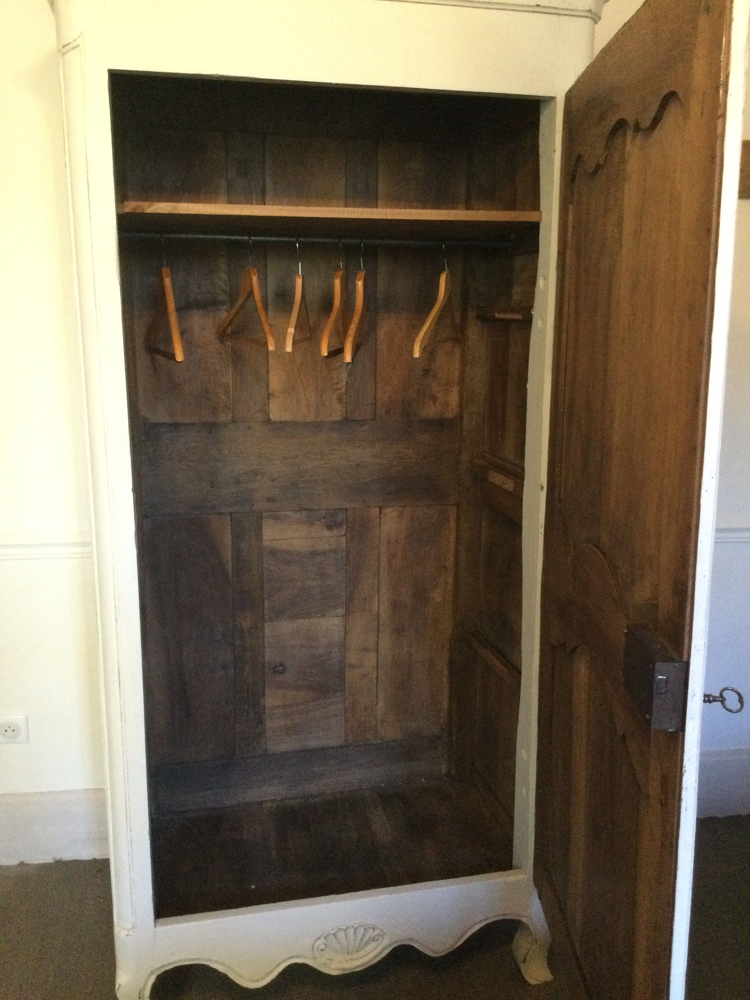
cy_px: 500
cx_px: 375
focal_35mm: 31
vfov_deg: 58.4
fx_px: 896
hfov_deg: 45.4
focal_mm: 3.3
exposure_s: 1/17
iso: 320
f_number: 2.4
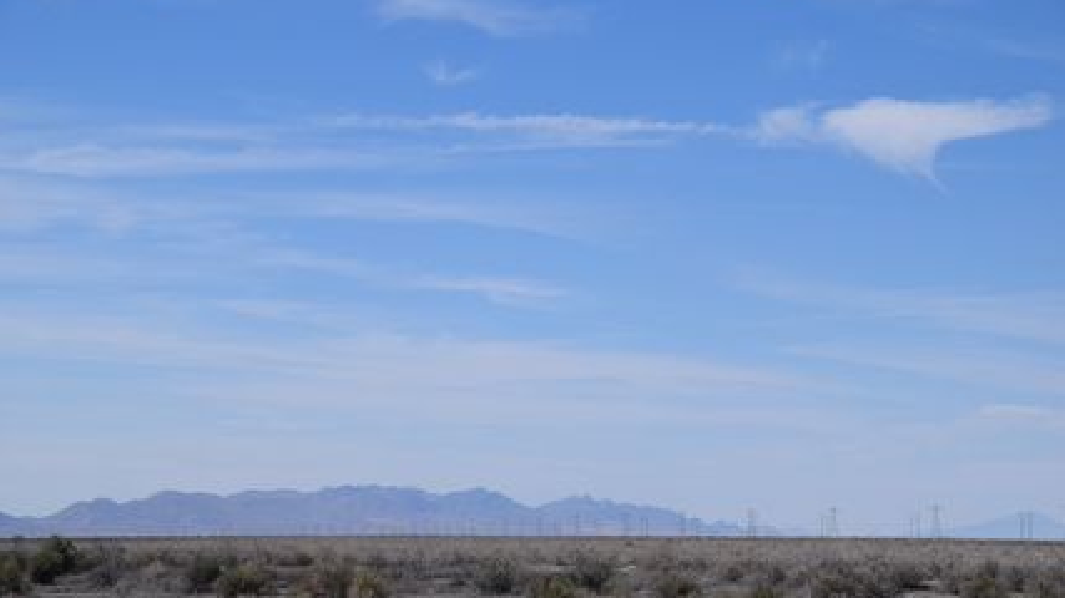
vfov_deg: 10.6
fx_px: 3219
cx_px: 534
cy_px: 338
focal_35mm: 114
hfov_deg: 18.8
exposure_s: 1/1000
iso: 200
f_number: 8
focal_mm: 72
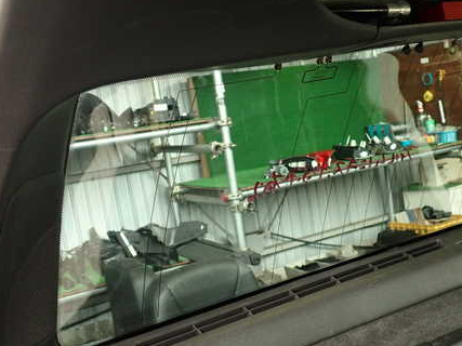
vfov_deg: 32.2
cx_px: 302
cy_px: 187
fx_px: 600
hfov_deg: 41.6
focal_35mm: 45
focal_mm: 5.79
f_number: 2.4
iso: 250
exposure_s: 1/30
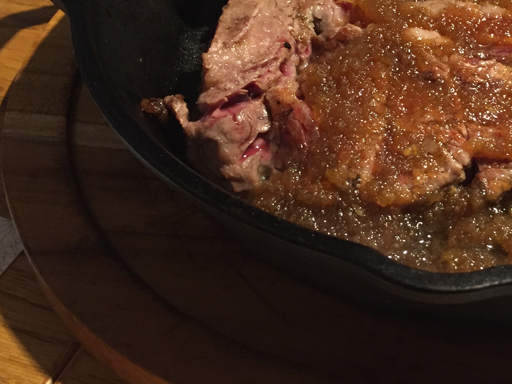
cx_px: 463
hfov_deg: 31.6
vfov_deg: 24.8
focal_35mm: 58
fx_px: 858
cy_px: 76
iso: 160
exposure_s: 1/30
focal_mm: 4.15
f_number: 2.2
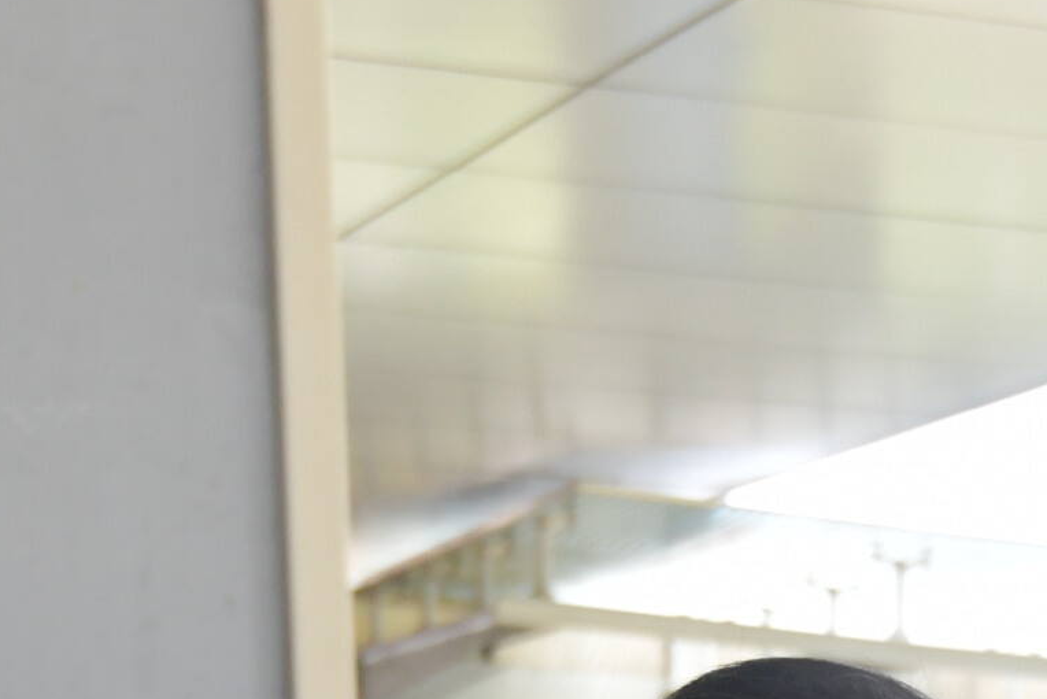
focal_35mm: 162
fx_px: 4713
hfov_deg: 11.7
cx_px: 1914
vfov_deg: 7.9
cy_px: 1613
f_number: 5
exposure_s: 1/125
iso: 800
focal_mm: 30
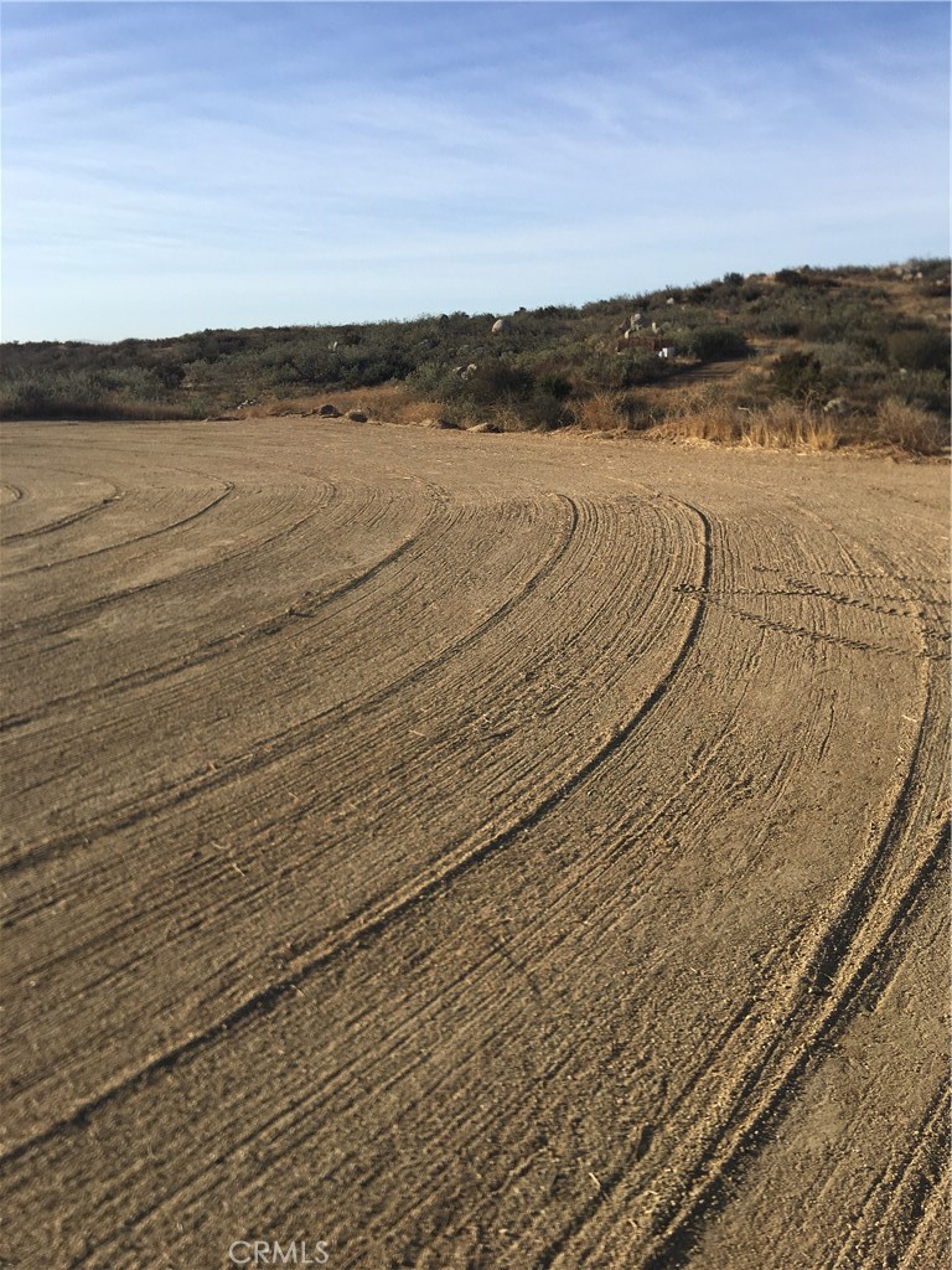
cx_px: 476
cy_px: 635
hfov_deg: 48.2
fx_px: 1063
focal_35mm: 29
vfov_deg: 61.7
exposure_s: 1/1748
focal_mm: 4.15
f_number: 2.2
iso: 25
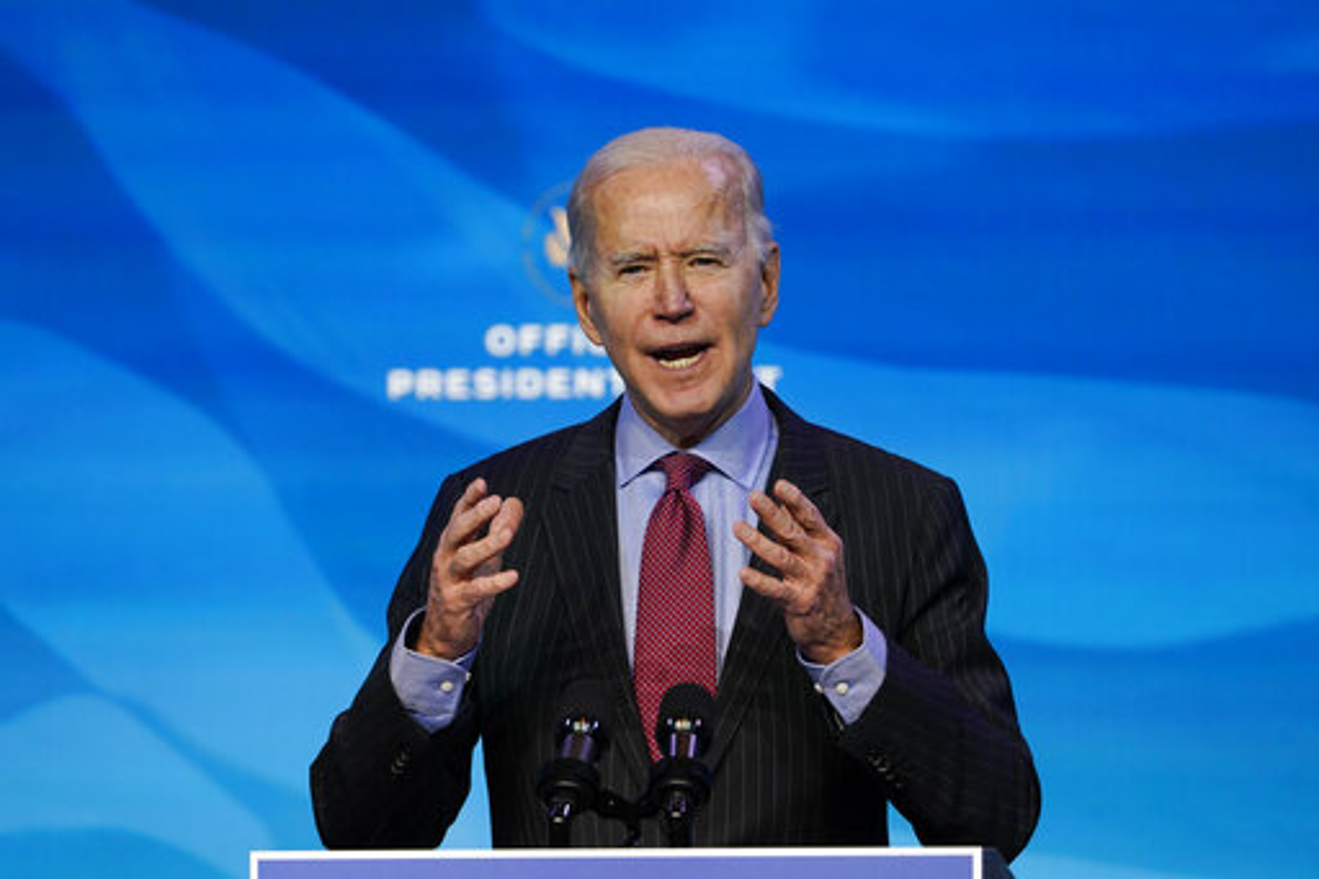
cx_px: 660
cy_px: 440
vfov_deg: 4.4
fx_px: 11317
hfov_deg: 6.7
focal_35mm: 309
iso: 1600
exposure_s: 1/200
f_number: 5.6
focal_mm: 309
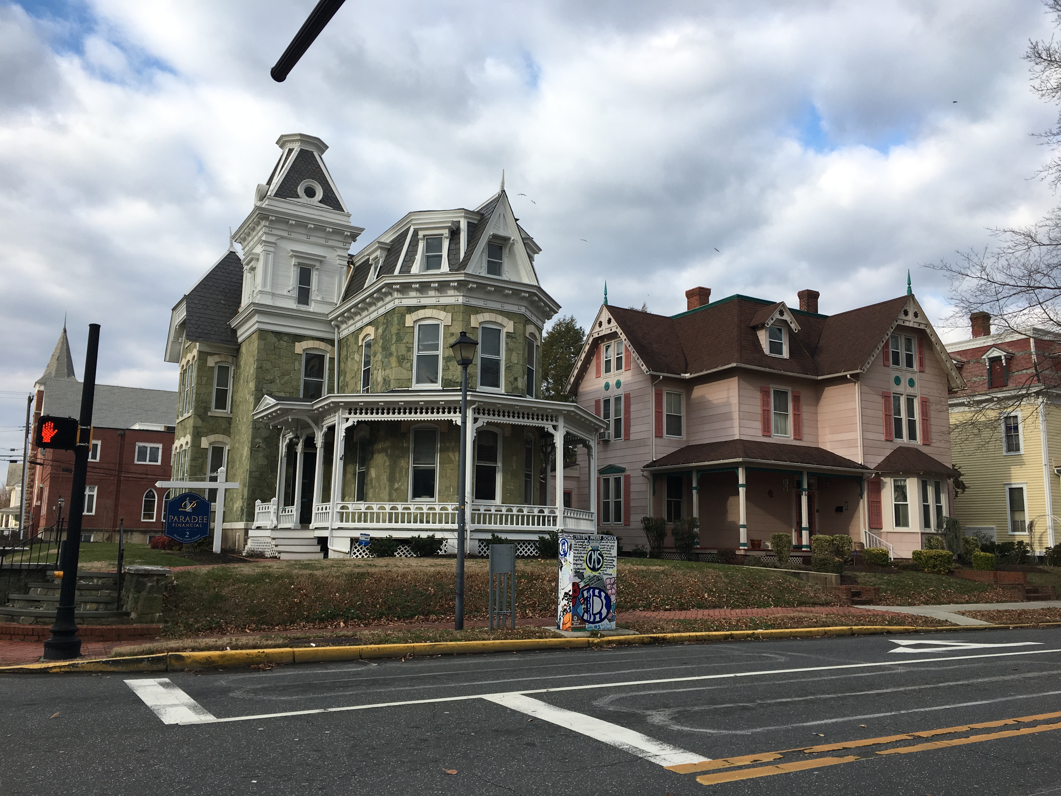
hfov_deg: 61.7
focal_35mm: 29
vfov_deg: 48.2
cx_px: 530
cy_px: 398
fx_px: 889
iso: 25
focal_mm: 4.15
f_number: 2.2
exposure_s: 1/777
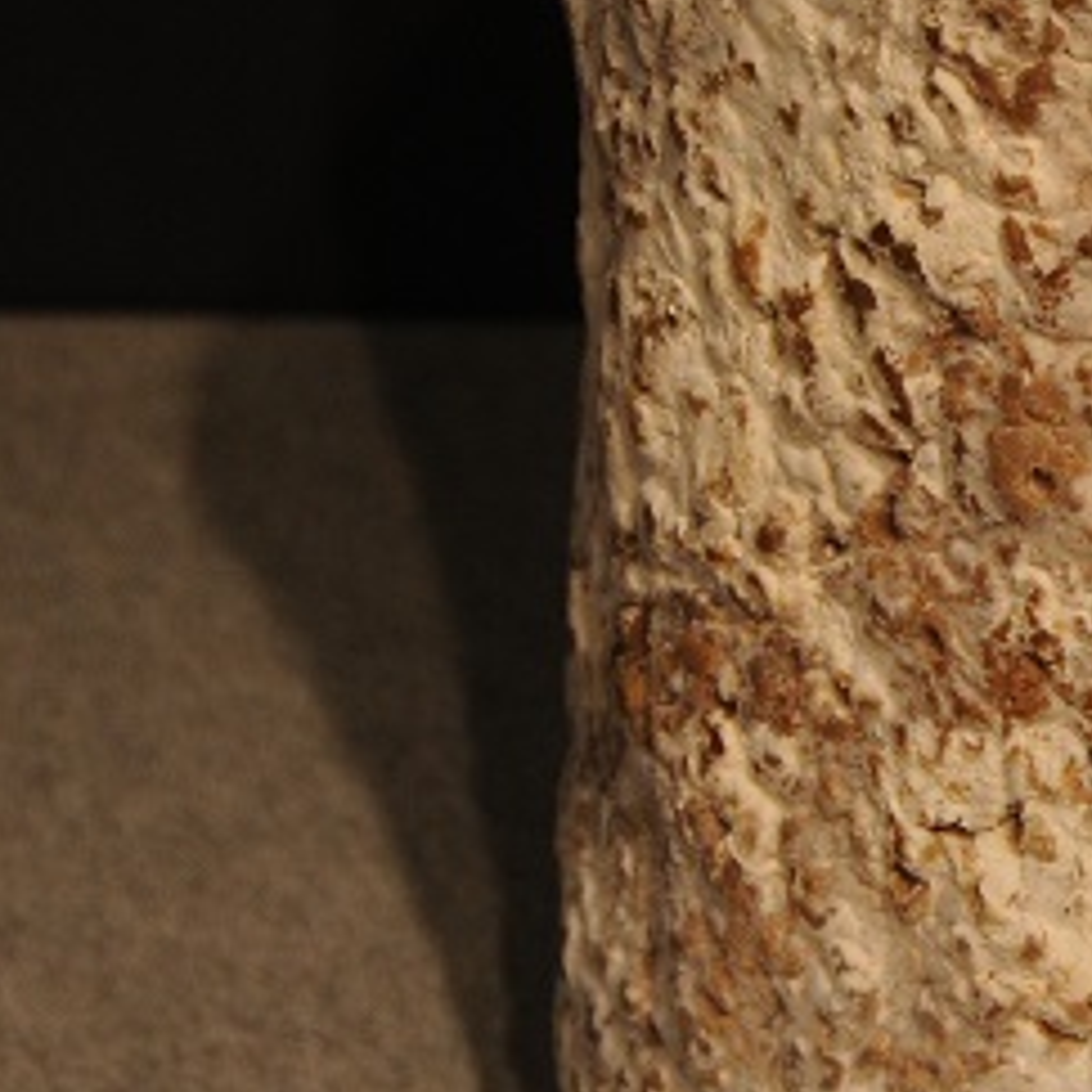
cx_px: 1649
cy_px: 400
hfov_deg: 6.2
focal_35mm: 281
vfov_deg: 6.2
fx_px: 10029
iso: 400
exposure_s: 1/320
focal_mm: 50
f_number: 9
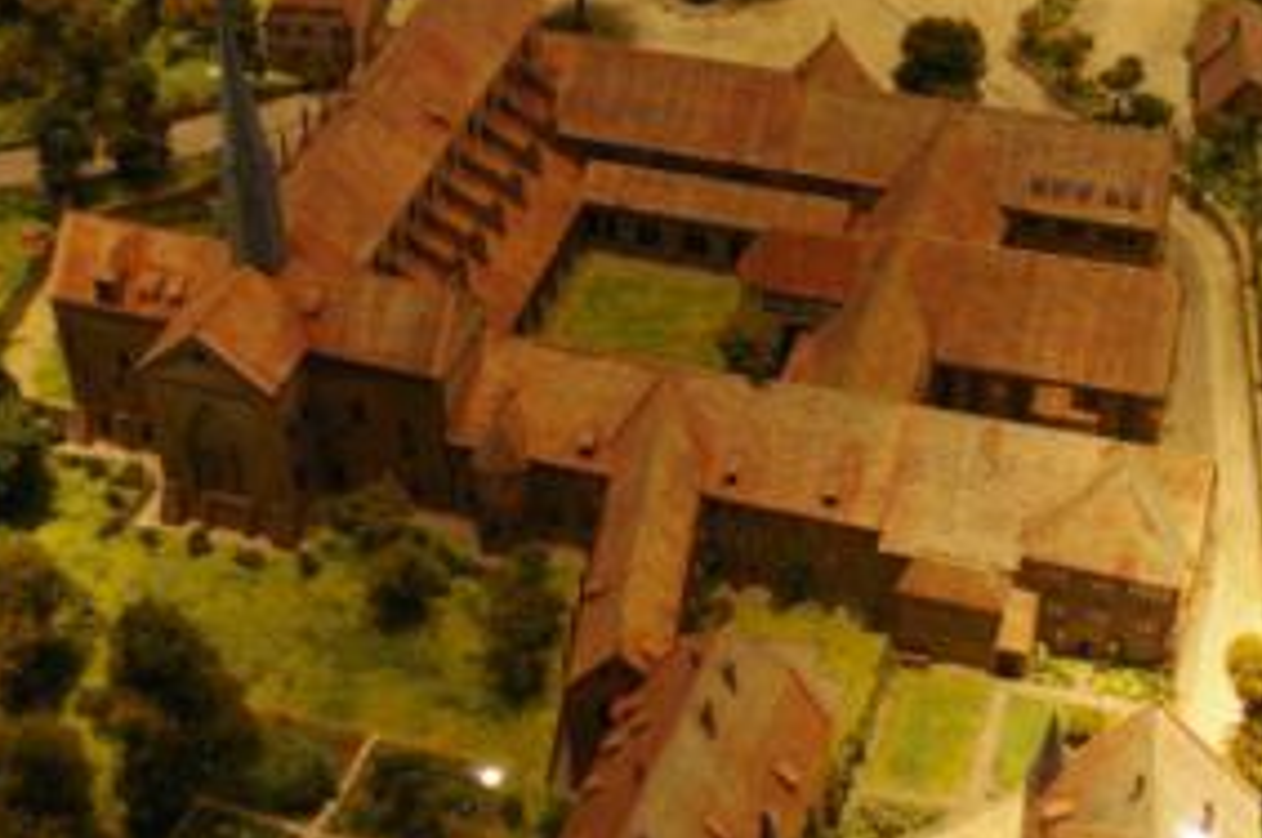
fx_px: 2416
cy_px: 270
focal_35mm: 69
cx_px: 709
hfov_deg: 29.2
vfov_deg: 19.6
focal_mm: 26
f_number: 4
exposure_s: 1/6
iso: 800
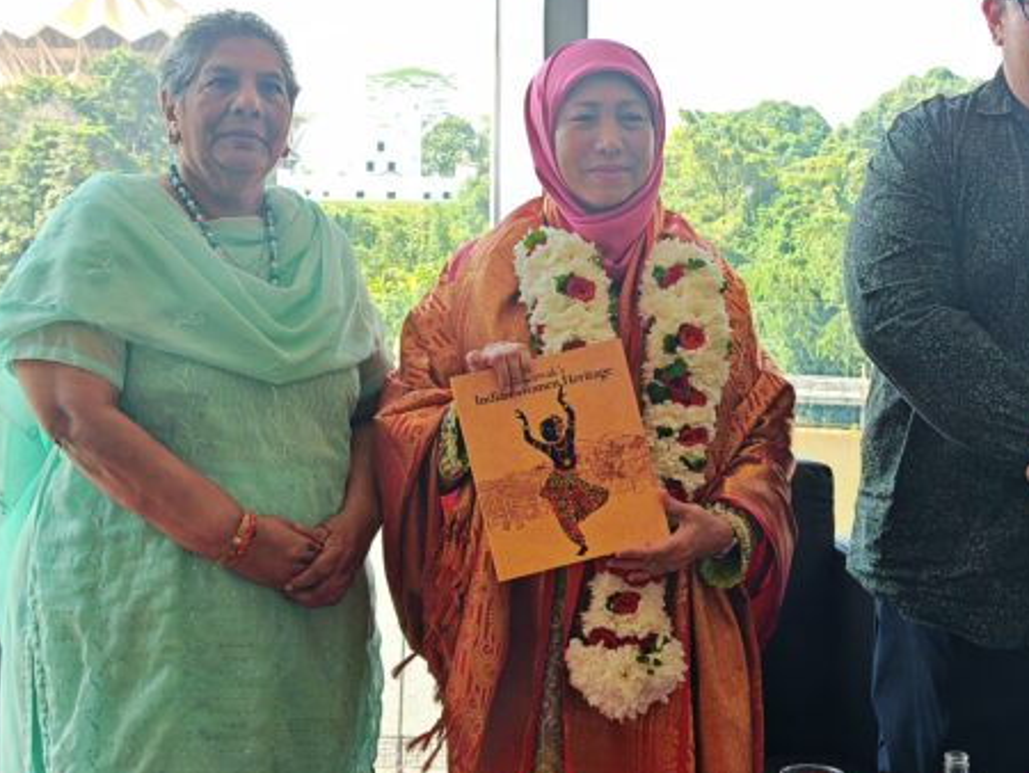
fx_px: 1903
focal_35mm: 64
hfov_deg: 30.2
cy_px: 370
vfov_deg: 23.0
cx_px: 613
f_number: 2
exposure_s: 1/300
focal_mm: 6.83
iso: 100
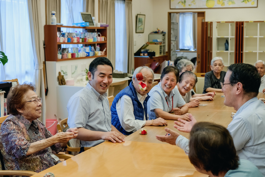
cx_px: 132
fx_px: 471
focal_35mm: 64
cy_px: 88
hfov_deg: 31.4
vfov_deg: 21.2
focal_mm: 42.5
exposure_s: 1/250
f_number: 4.5
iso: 2000
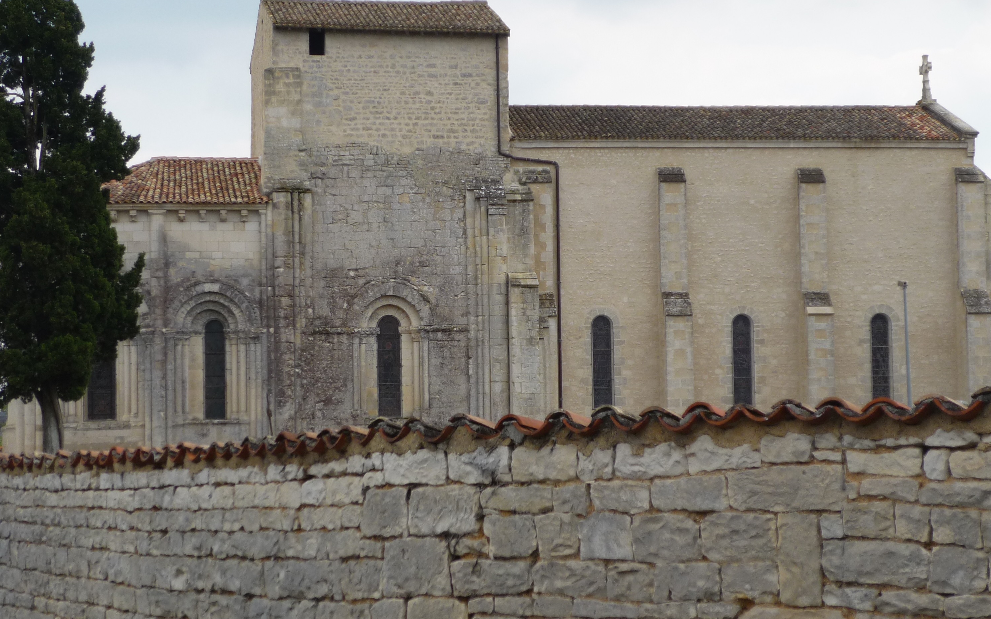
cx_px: 505
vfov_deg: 16.7
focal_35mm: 78
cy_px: 299
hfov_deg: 26.5
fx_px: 2106
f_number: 3.9
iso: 100
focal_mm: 11.1
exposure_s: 1/500
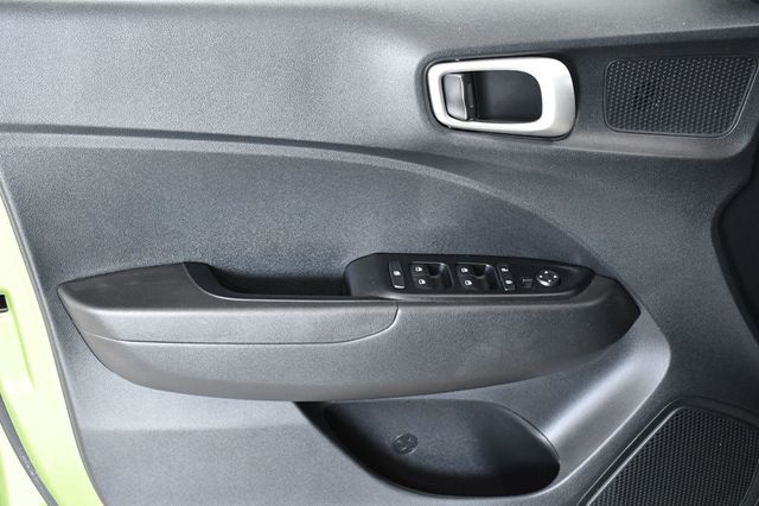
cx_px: 380
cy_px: 253
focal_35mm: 57
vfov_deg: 23.8
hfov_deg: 35.1
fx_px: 1201
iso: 2500
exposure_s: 1/125
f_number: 5.6
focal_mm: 38
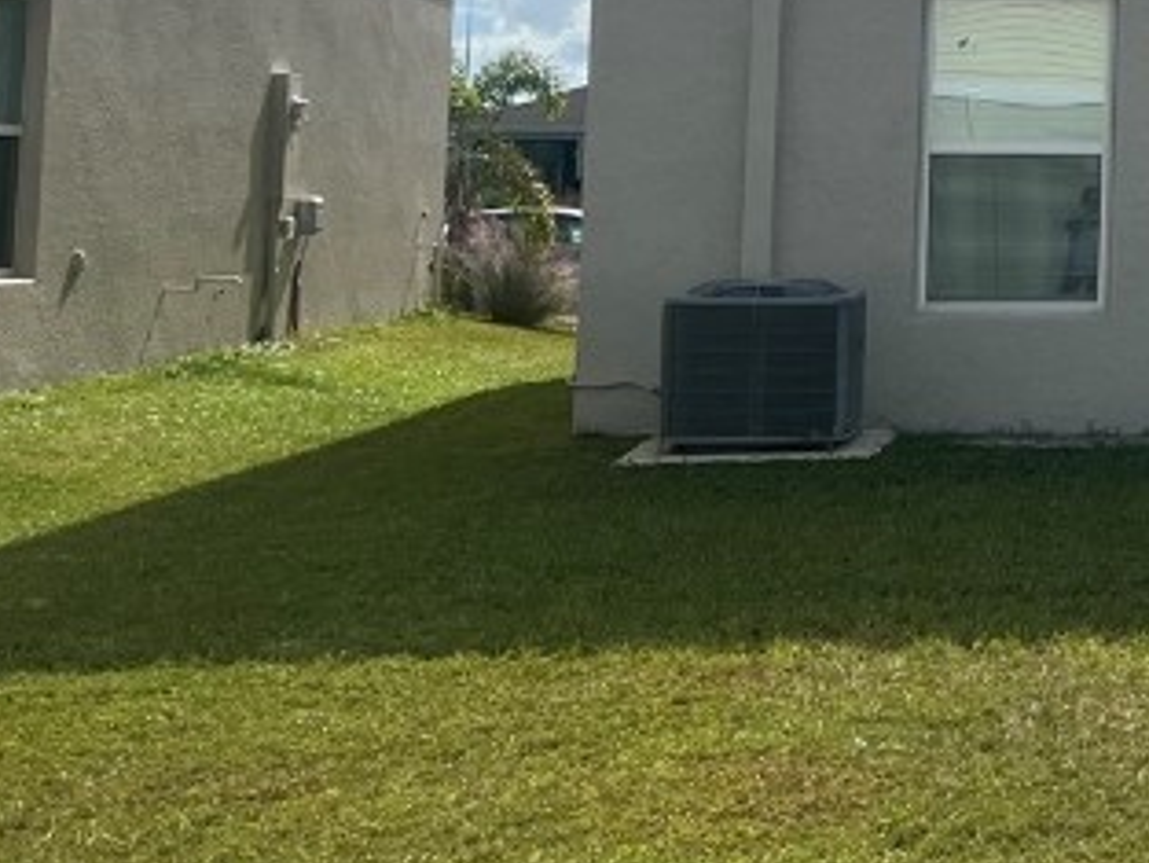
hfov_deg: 20.2
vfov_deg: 16.9
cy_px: -26
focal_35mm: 85
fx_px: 2822
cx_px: 1656
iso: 50
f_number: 1.6
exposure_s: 1/8403
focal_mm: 5.1
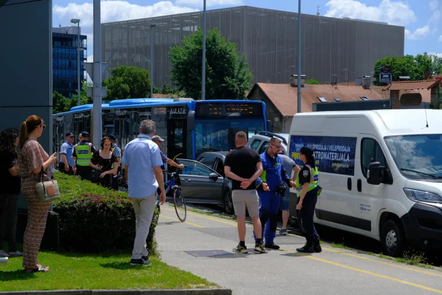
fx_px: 810
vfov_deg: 20.6
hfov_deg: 30.5
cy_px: 148
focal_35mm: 66
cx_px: 221
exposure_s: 1/2000
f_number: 4
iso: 200
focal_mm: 44.1
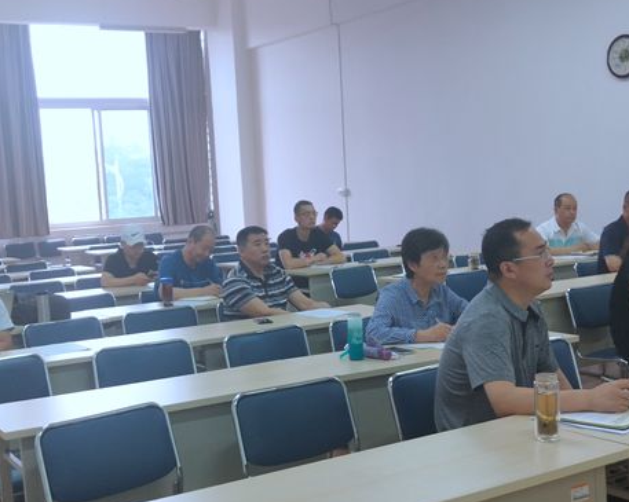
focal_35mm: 59
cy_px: 290
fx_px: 1098
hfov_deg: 32.0
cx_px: 323
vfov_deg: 25.7
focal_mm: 3.95
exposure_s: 1/100
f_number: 1.8
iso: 255
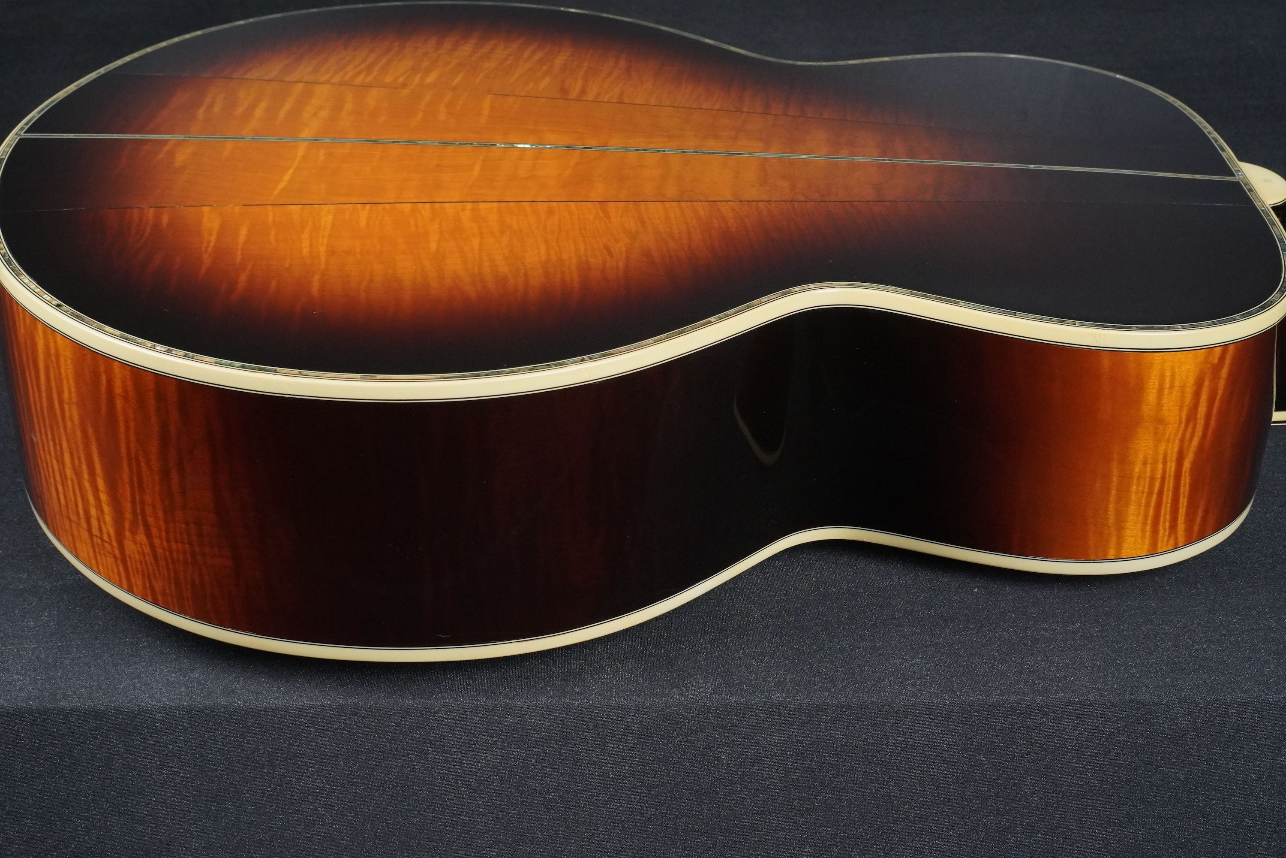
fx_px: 1875
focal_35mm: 52
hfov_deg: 37.9
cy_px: 429
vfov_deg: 25.8
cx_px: 643
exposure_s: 1/60
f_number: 11
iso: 2500
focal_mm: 35
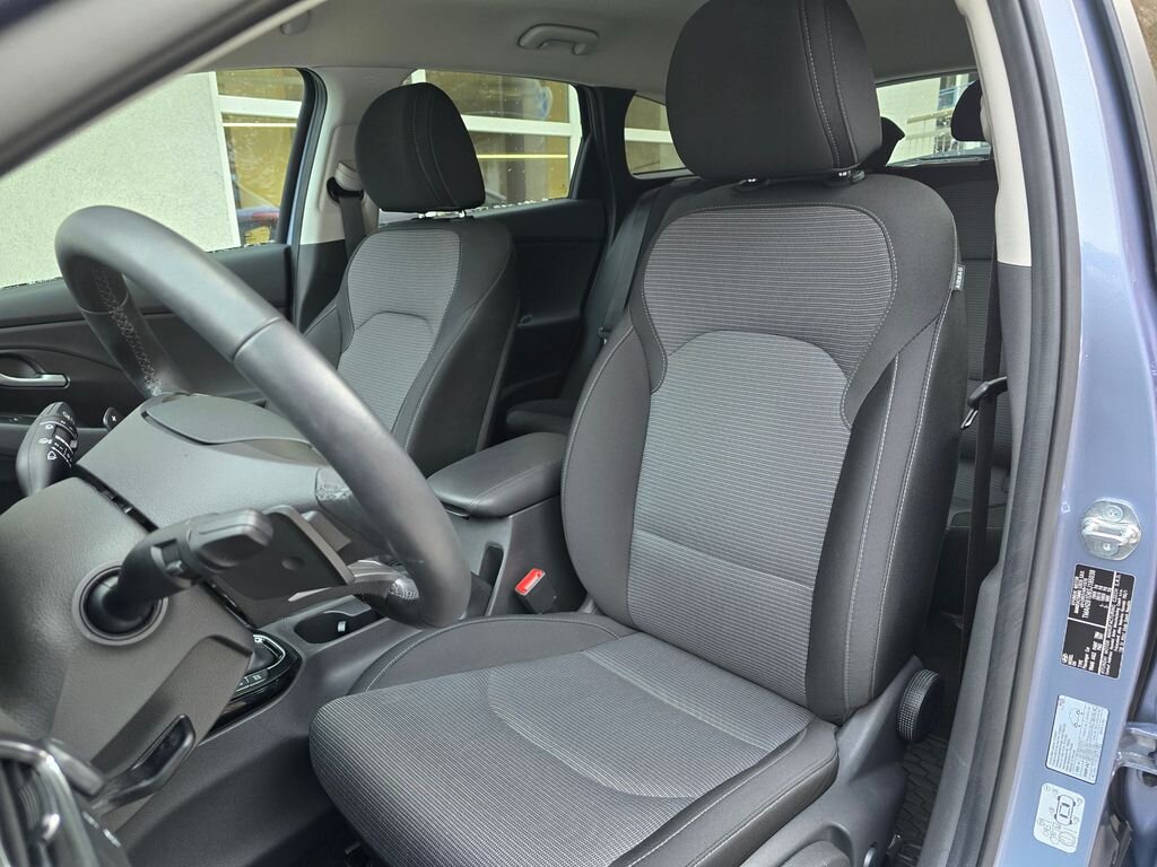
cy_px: 434
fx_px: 769
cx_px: 578
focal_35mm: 23
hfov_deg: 73.9
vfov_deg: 58.9
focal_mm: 6.3
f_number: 1.7
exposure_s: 1/120
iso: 400
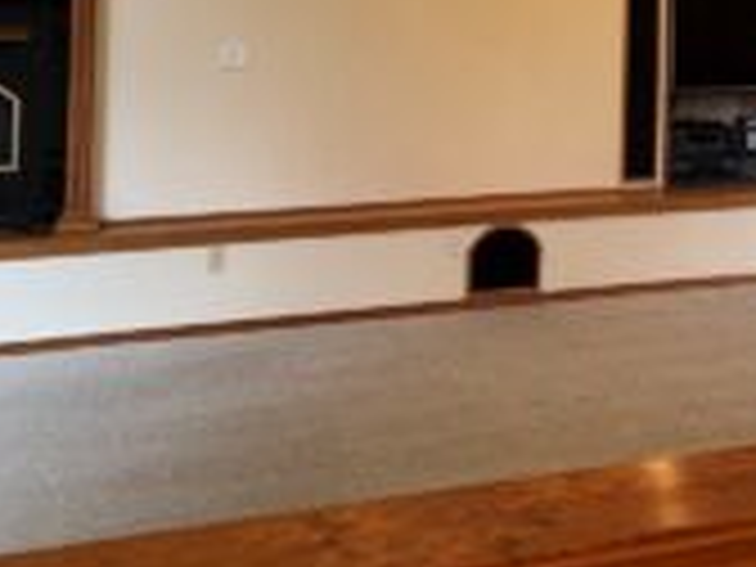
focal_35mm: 62
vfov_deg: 22.2
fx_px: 1354
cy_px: -81
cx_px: 567
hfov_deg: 30.7
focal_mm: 5.96
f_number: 1.6
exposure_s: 1/60
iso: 250
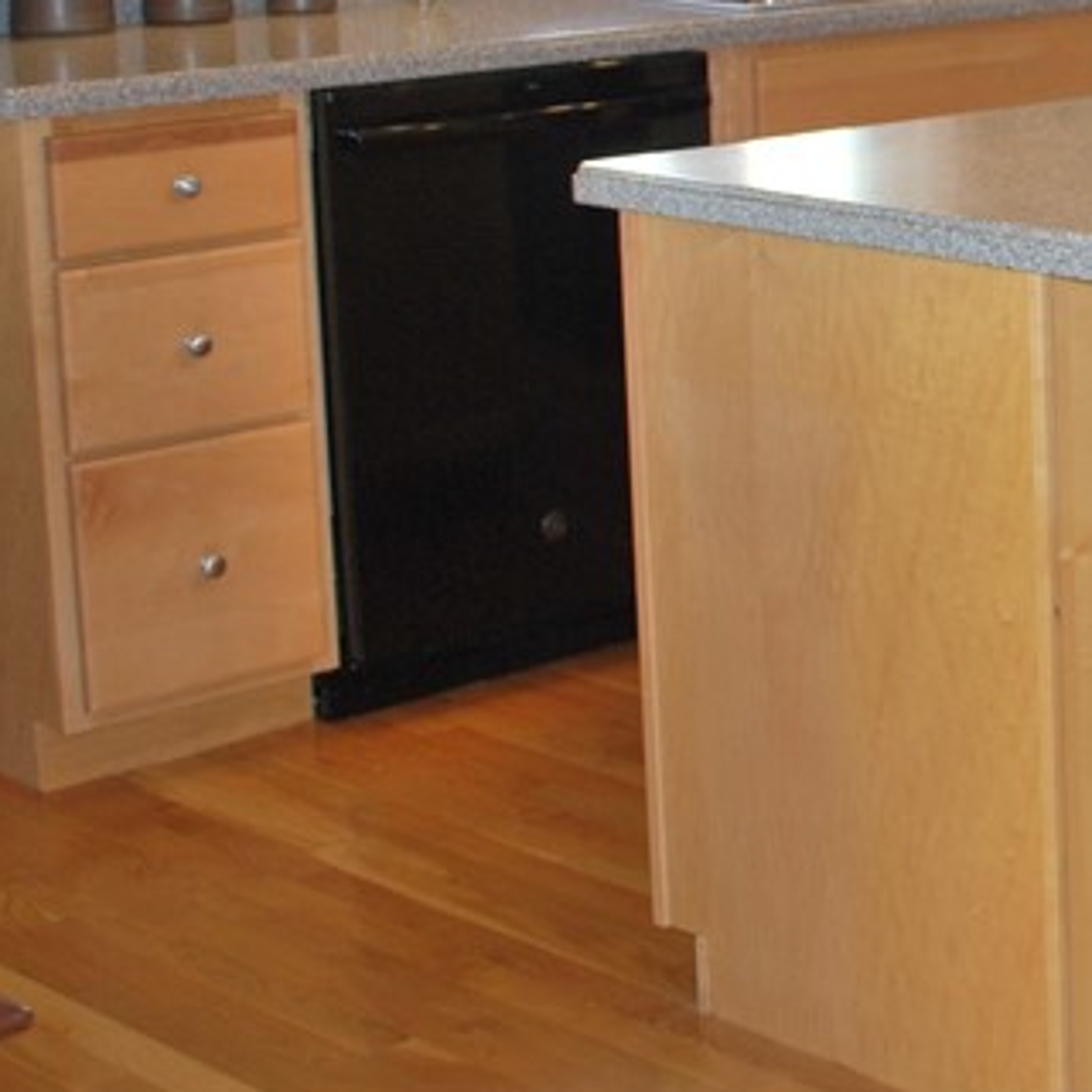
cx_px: 1667
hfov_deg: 16.6
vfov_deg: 18.0
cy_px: 140
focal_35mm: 95
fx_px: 3391
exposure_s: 1/60
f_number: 4
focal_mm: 22
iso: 200
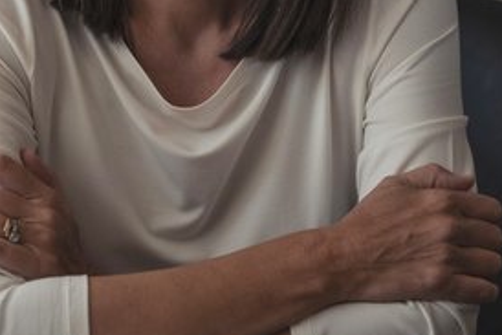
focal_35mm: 142
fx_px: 1981
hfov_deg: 14.4
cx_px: 123
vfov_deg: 9.6
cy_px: 7
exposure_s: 1/4000
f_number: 2.8
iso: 3200
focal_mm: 48
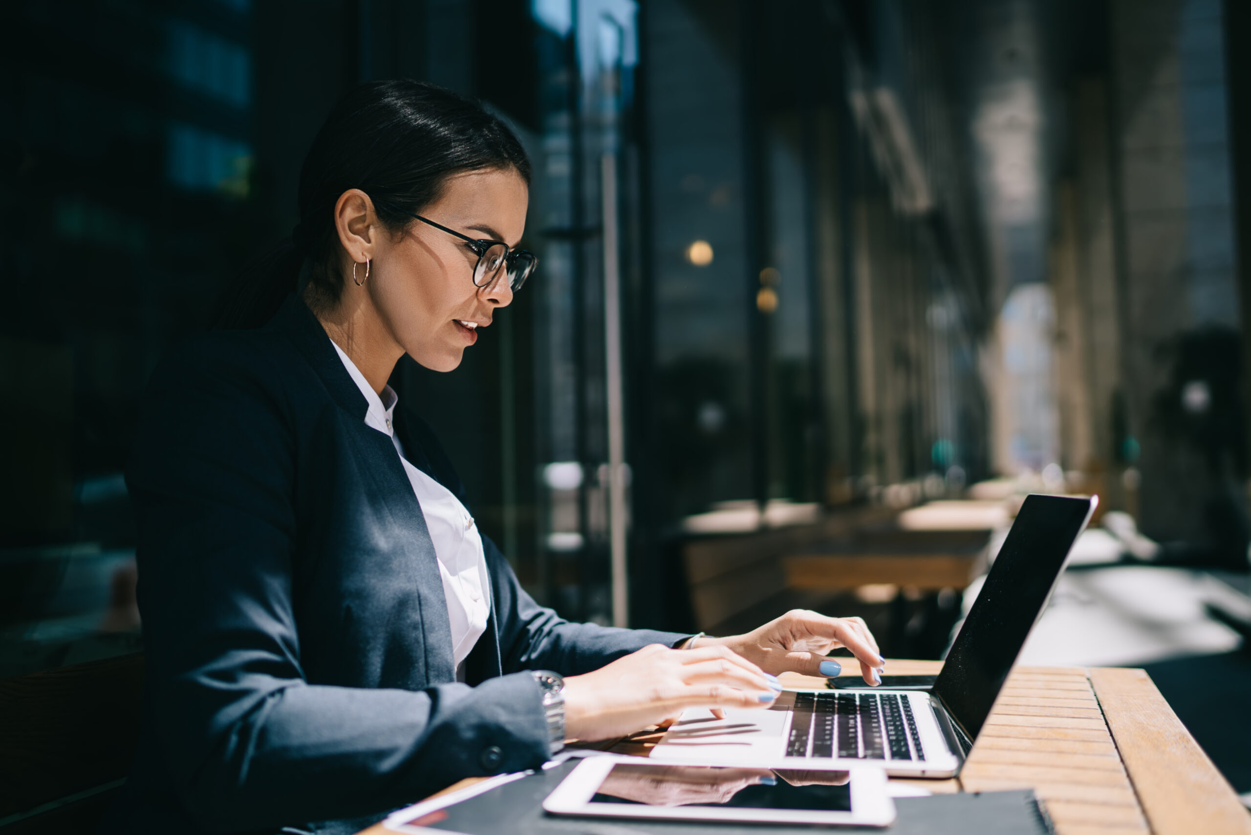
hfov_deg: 54.4
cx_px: 626
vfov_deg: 37.9
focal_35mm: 35
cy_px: 418
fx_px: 1216
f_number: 1.4
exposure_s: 1/2000
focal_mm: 35
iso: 100
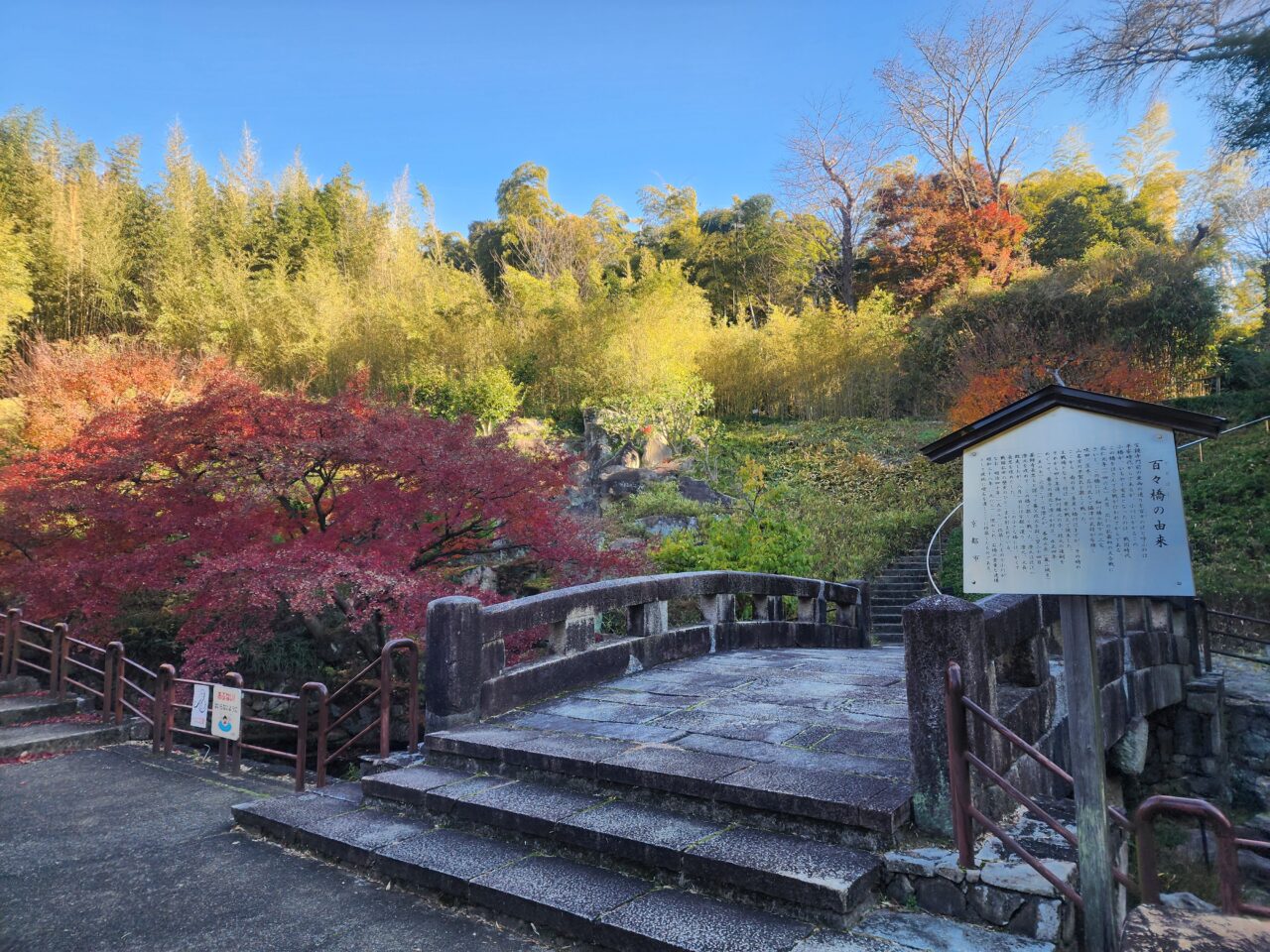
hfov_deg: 73.9
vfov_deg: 58.9
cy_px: 476
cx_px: 635
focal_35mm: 23
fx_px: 844
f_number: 1.8
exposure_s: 1/180
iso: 25
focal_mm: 6.4
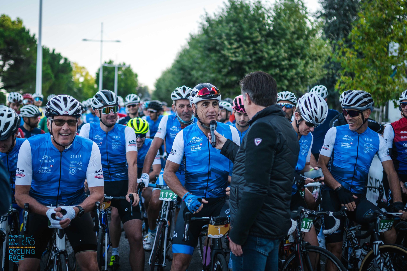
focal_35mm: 52
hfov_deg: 38.2
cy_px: 136
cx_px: 204
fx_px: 588
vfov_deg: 26.0
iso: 100
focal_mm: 35
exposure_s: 1/1250
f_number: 1.4
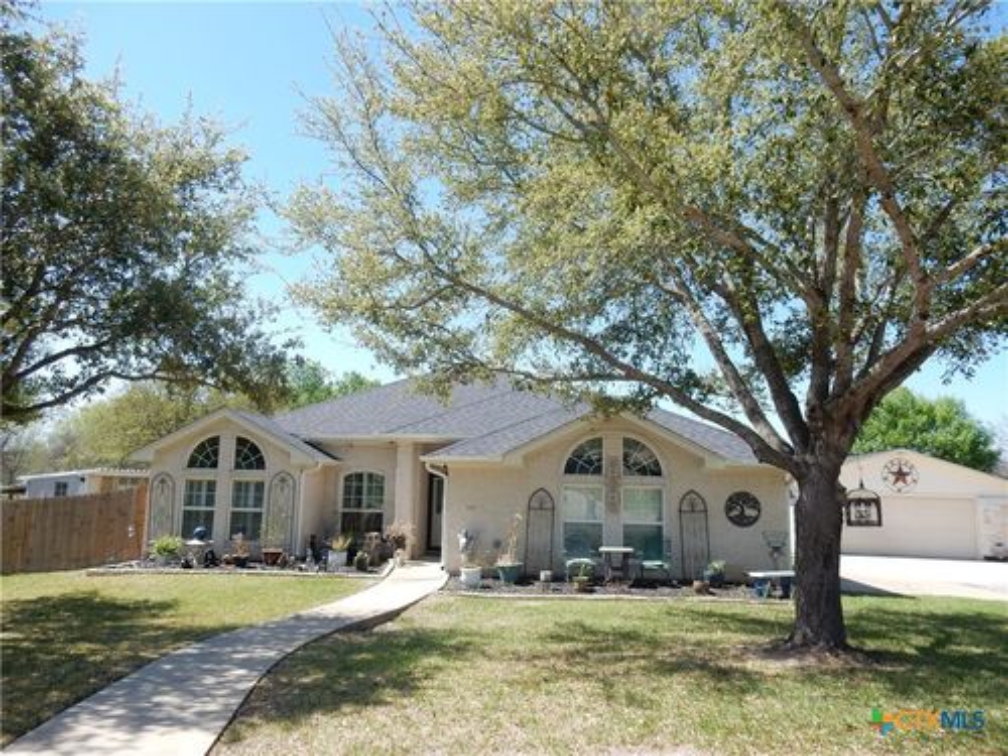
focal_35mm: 25
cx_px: 504
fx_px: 728
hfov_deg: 69.4
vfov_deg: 54.9
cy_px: 378
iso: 125
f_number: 3.7
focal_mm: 4.5
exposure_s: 1/800
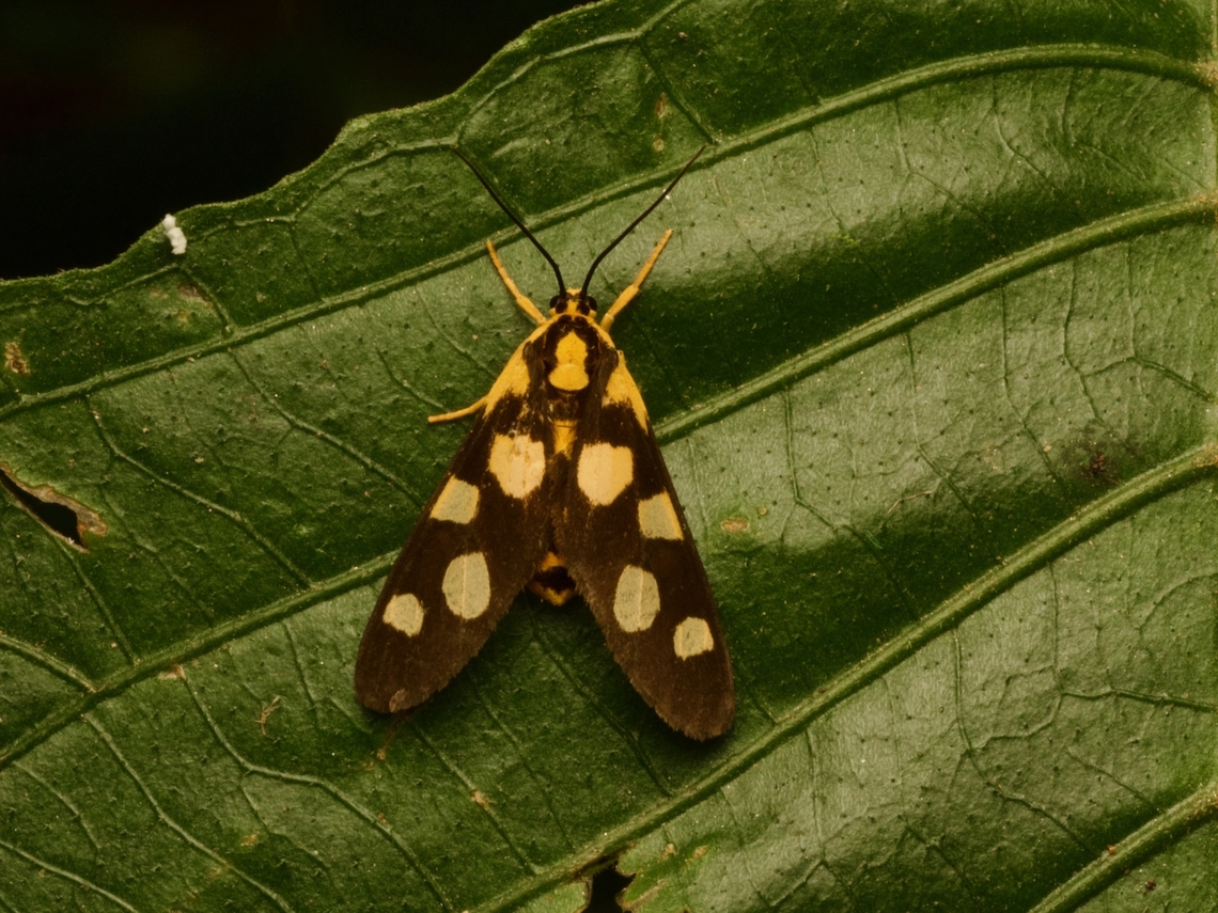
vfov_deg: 12.3
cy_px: 456
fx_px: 4222
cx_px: 609
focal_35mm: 120
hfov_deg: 16.4
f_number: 18
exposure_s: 1/60
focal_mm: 60
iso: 400
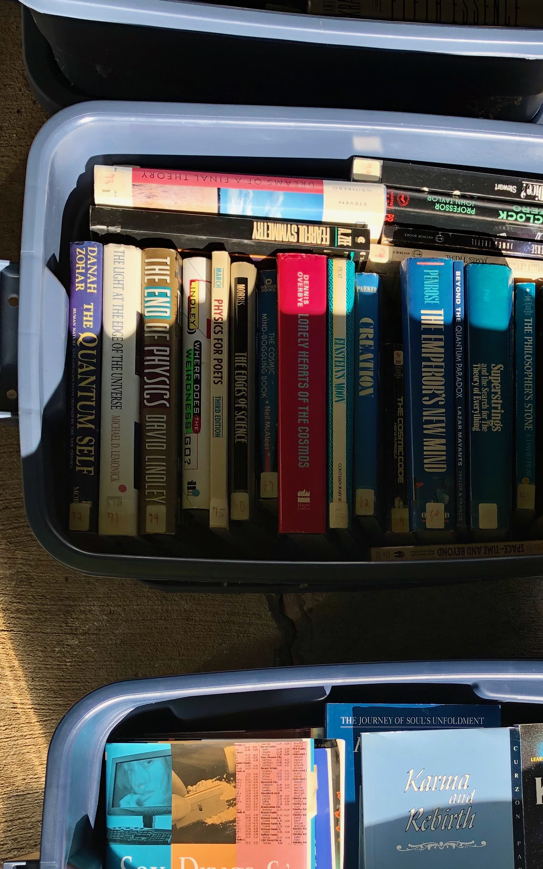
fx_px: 1113
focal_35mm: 47
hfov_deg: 27.1
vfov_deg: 41.5
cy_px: 646
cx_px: 407
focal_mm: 3.99
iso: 20
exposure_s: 1/571
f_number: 1.8
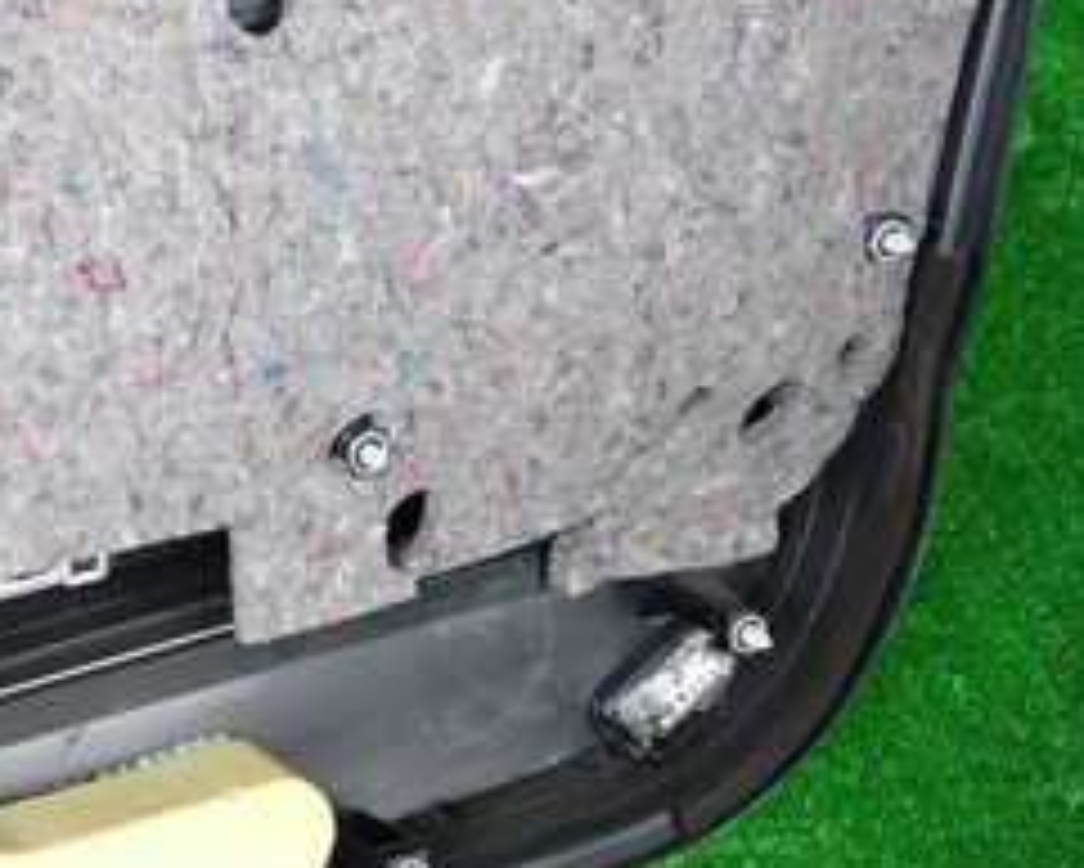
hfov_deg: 23.8
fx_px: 2343
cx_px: -216
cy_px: 463
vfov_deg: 21.0
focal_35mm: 73
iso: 200
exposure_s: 1/125
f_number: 2.3
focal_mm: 5.4
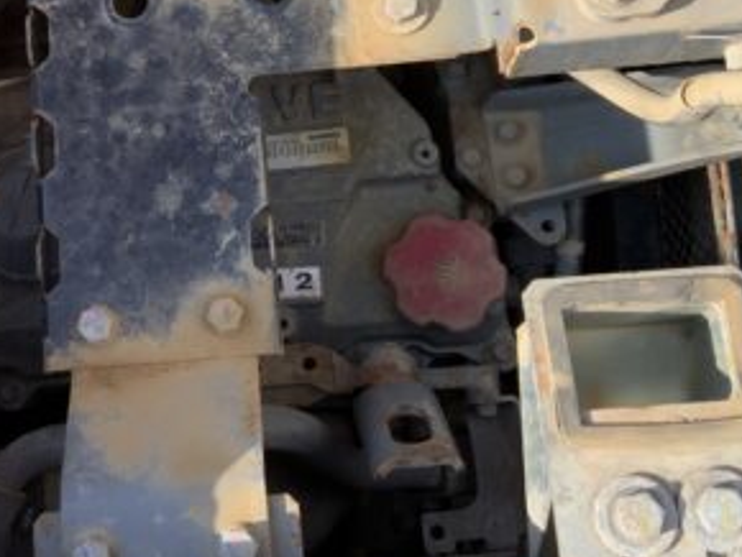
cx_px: 189
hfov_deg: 29.8
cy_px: 138
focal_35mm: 64
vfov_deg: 22.7
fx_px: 1373
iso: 16
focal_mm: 3
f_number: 1.8
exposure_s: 1/457
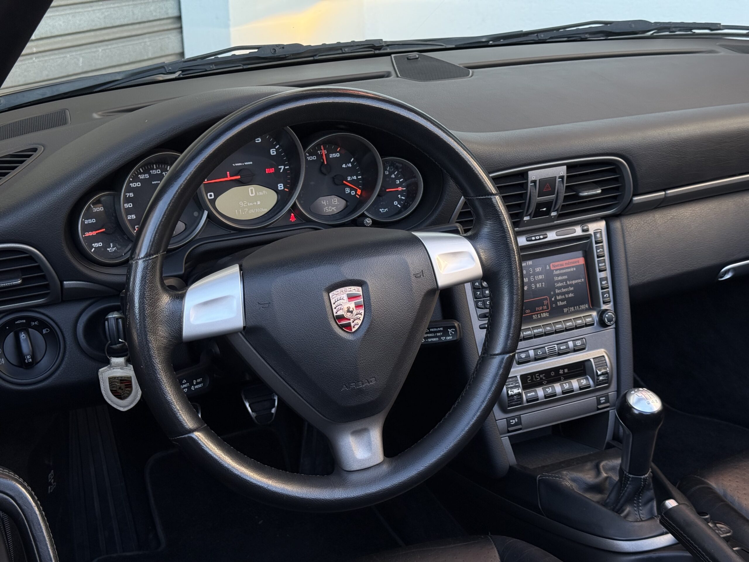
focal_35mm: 48
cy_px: 281
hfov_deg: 39.7
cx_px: 374
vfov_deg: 30.3
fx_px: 1039
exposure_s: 1/243
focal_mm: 6.76
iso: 100
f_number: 1.78
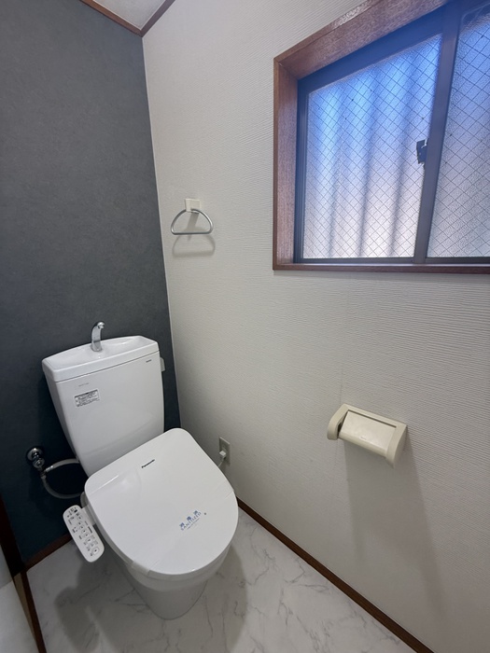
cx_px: 245
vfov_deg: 102.1
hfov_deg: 85.7
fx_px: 264
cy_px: 326
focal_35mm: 14
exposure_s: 1/100
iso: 80
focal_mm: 2.22
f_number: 2.2
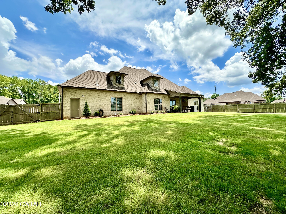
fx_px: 116
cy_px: 107
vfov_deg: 85.7
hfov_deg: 102.1
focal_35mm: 14
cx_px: 143
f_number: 2.2
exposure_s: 1/1366
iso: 40
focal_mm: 2.22
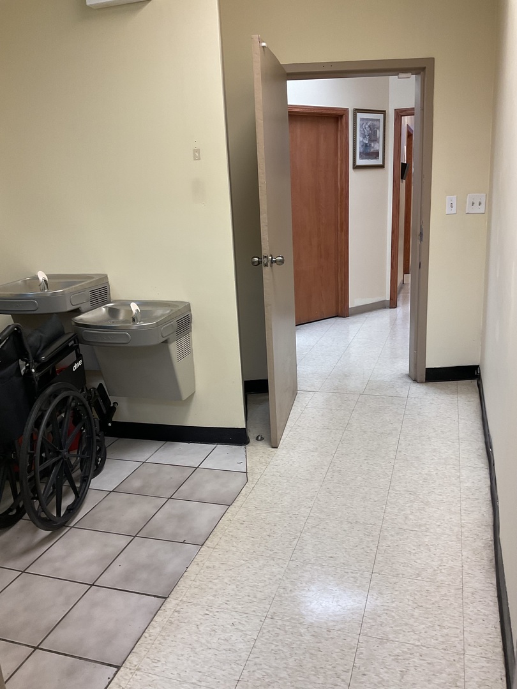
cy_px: 344
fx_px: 577
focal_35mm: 29
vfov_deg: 61.7
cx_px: 258
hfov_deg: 48.2
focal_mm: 3
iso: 64
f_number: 1.8
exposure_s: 1/60
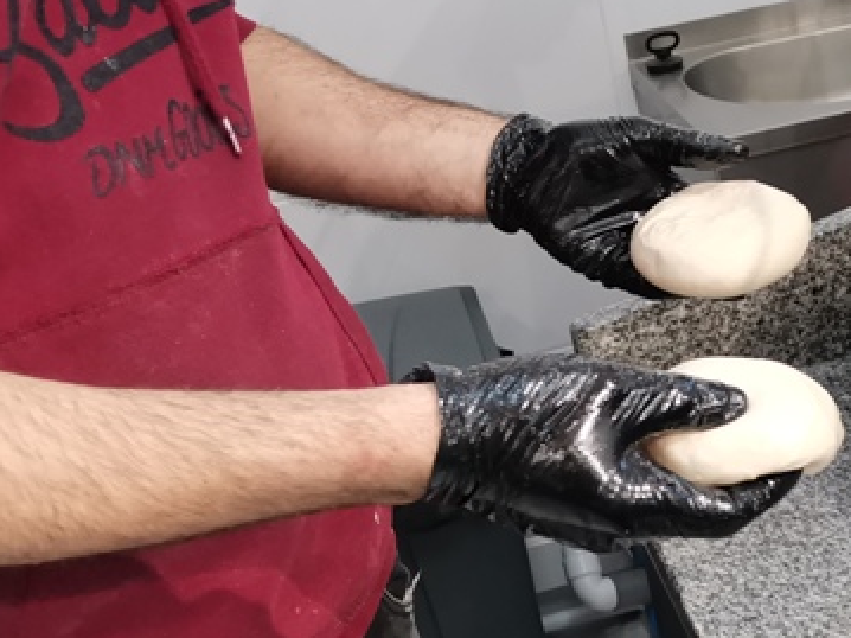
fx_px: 1425
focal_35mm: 58
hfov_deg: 31.6
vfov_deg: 24.7
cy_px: 529
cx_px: 770
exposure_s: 1/100
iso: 200
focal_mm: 4.75
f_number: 1.8
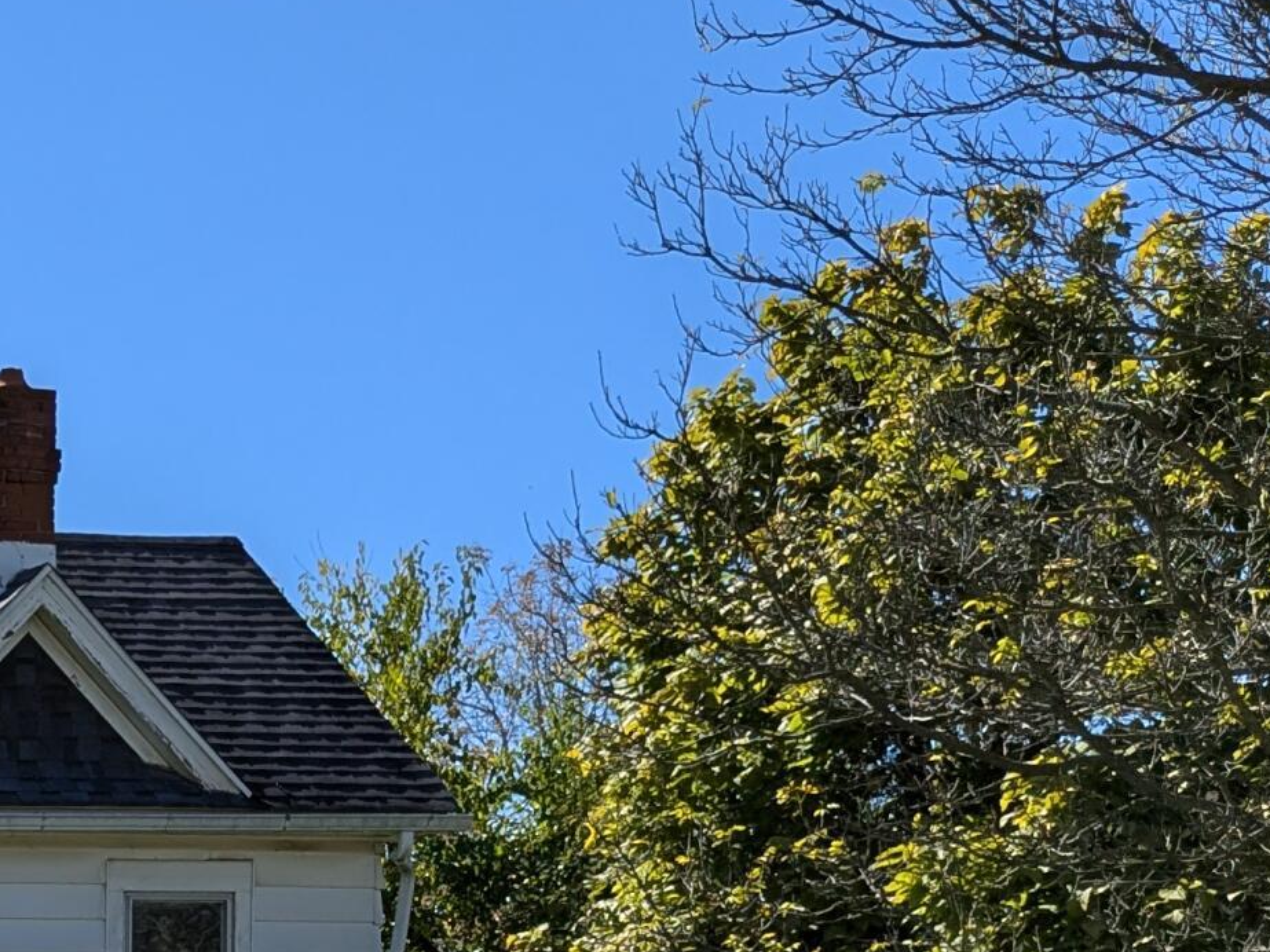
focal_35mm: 78
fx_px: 2861
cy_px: 1380
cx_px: -391
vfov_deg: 17.2
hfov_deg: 22.4
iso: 42
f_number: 1.7
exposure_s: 1/2625
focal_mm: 4.53
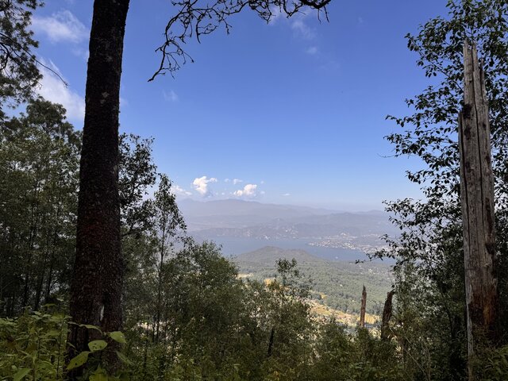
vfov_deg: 56.8
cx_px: 254
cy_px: 190
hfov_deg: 71.6
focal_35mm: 24
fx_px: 352
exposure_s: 1/5348
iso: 80
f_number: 1.78
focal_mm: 6.76
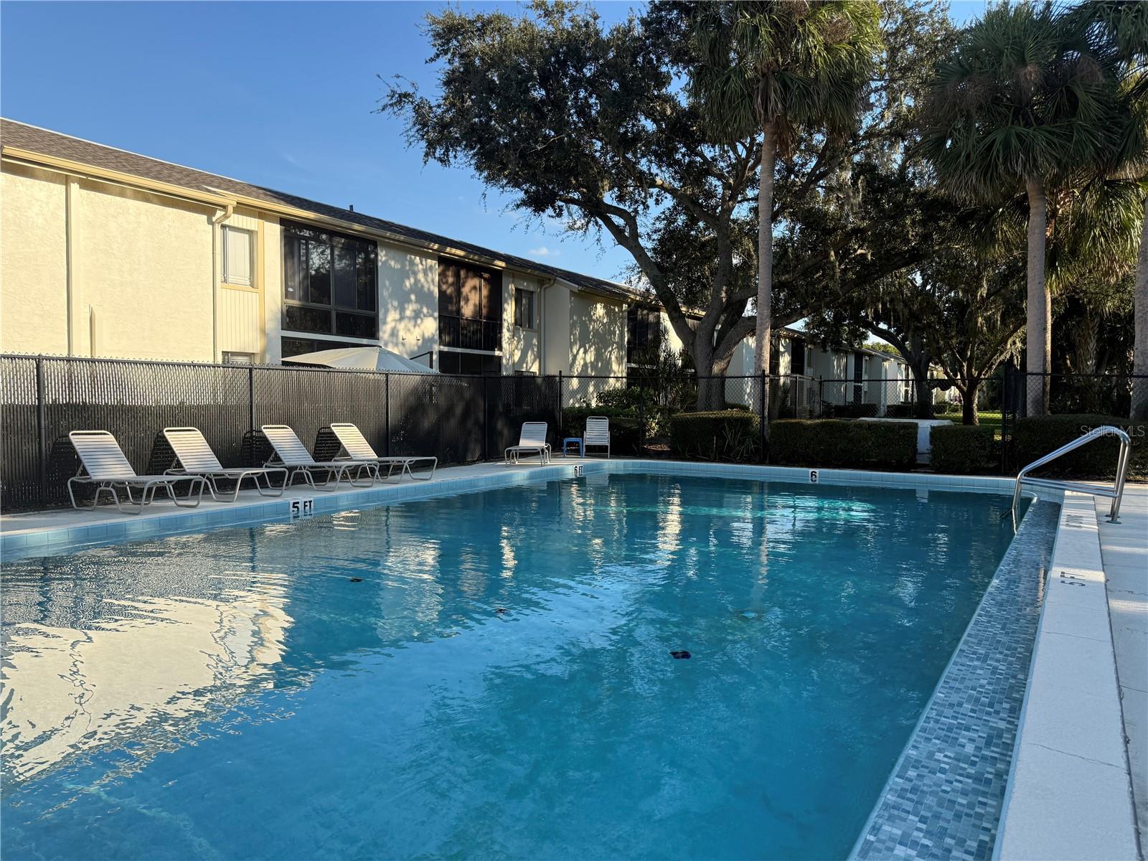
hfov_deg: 71.6
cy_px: 430
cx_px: 574
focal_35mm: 24
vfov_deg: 56.8
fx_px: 796
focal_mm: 6.76
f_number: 1.78
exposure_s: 1/2299
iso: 100
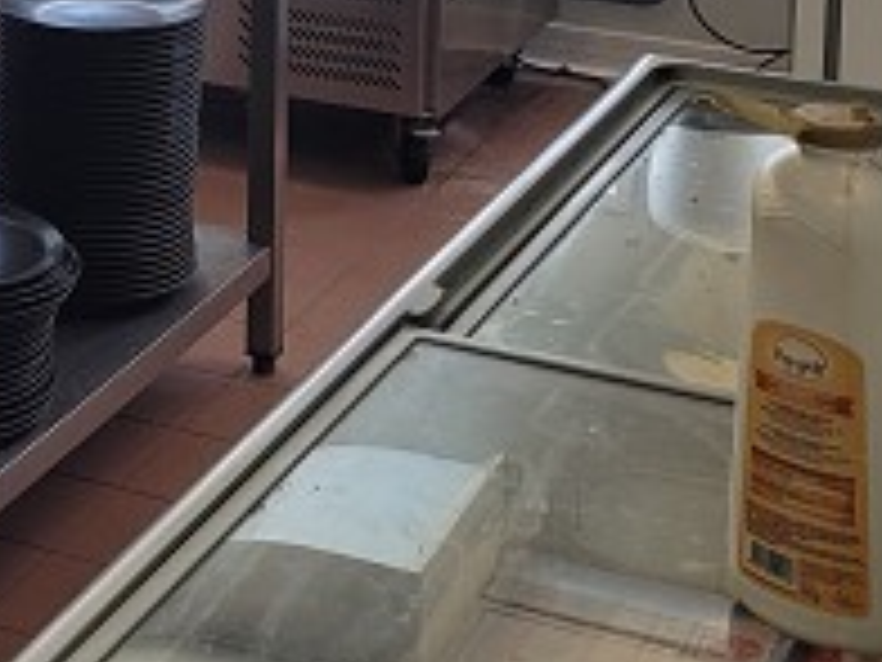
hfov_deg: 17.4
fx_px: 2701
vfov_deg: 13.2
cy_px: -338
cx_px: -274
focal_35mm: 106
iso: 40
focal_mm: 5.4
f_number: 1.8
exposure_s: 1/125
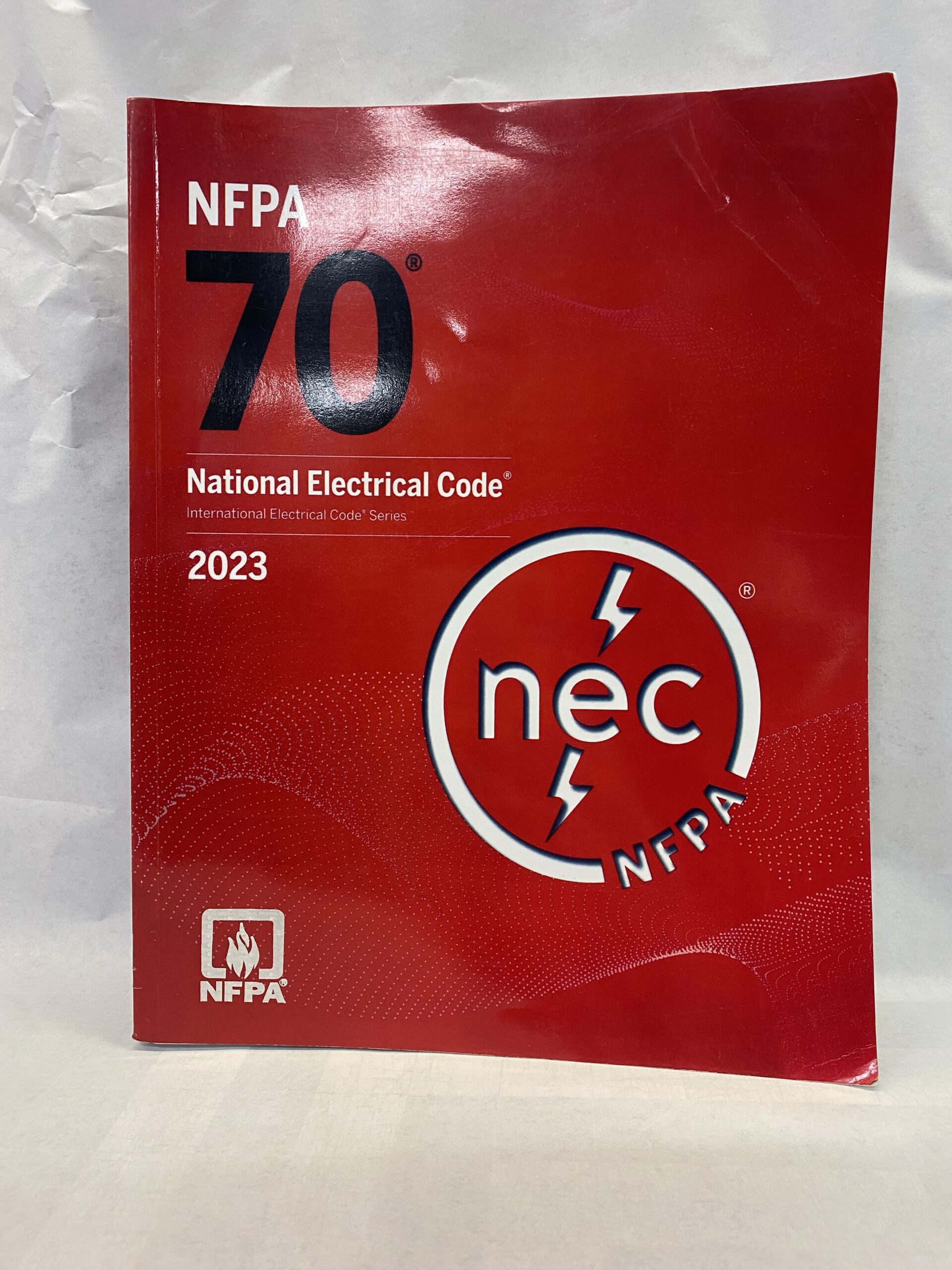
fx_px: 953
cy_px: 635
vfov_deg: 67.3
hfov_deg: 53.1
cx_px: 476
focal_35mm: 26
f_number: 1.8
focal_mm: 4.25
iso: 80
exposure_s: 1/60
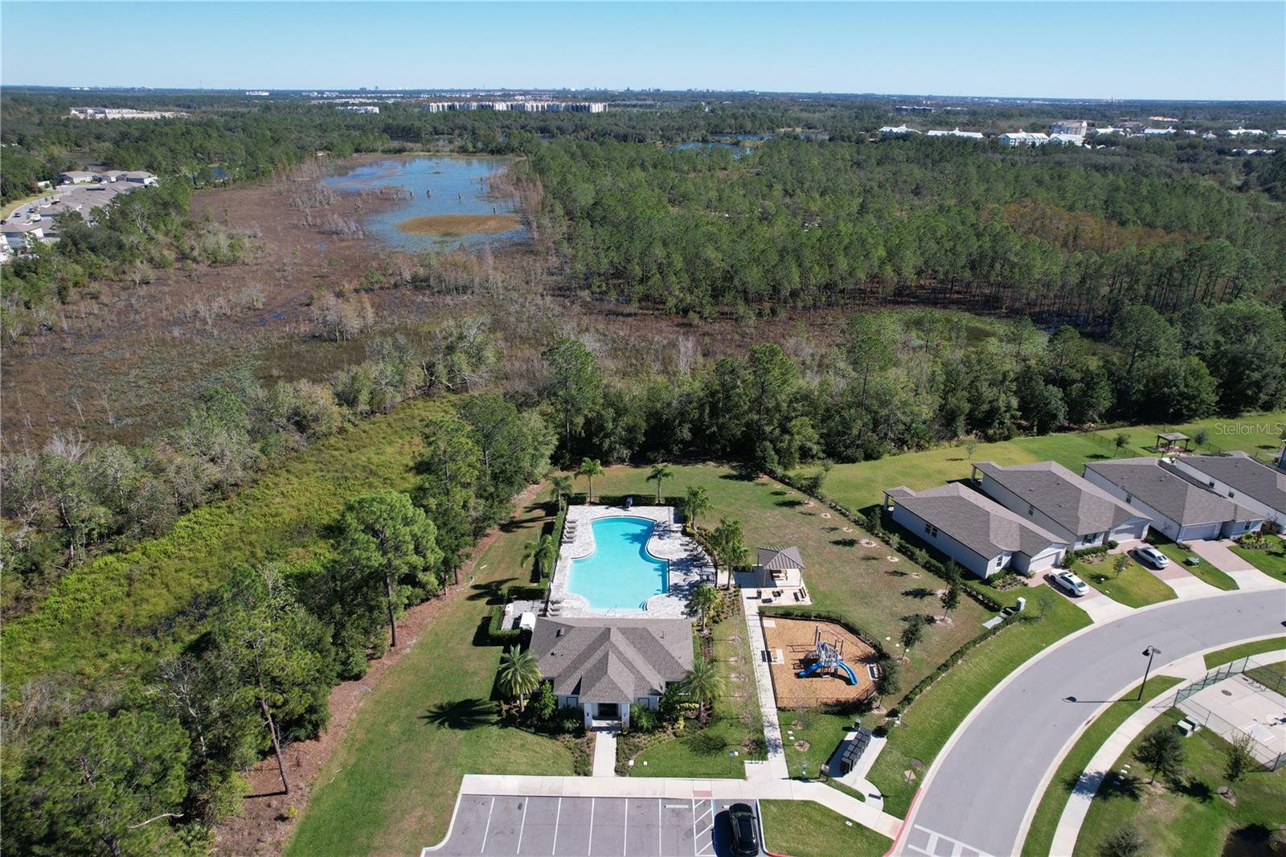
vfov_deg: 57.2
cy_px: 428
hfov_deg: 78.6
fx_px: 786
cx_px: 643
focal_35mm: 22
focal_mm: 8.38
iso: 140
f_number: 2.8
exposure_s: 1/2000
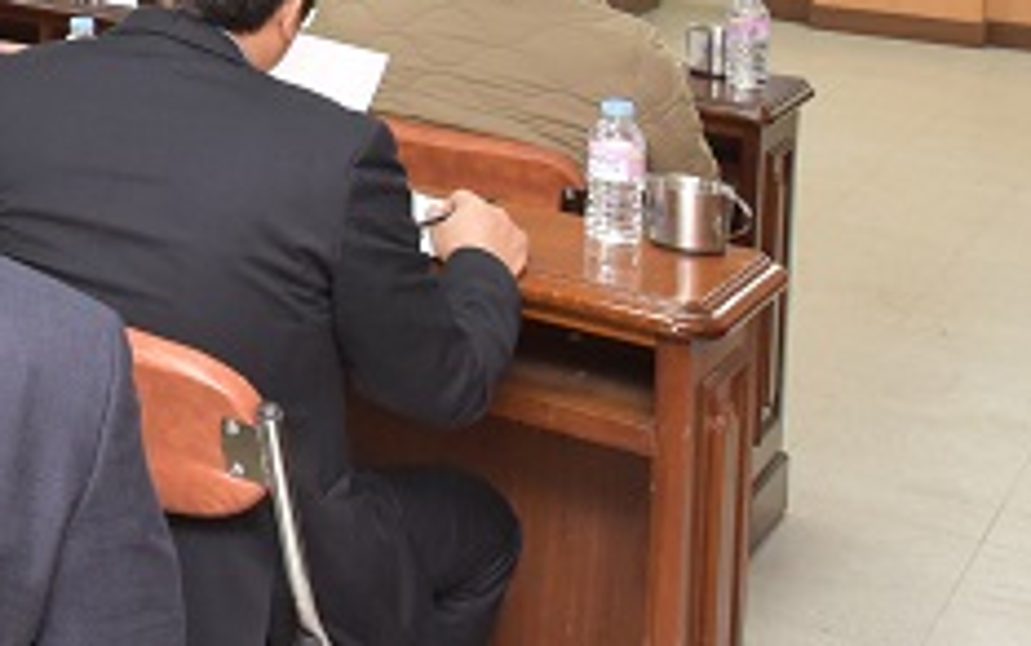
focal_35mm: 70
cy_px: -285
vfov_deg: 17.1
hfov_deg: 21.1
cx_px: -770
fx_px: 1968
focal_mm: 16
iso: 2200
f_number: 8
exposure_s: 1/60
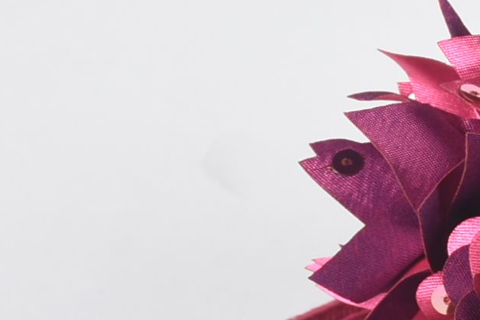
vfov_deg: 2.2
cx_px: 1021
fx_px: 8169
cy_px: 408
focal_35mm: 612
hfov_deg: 3.3
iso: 200
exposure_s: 1/125
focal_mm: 85
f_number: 13
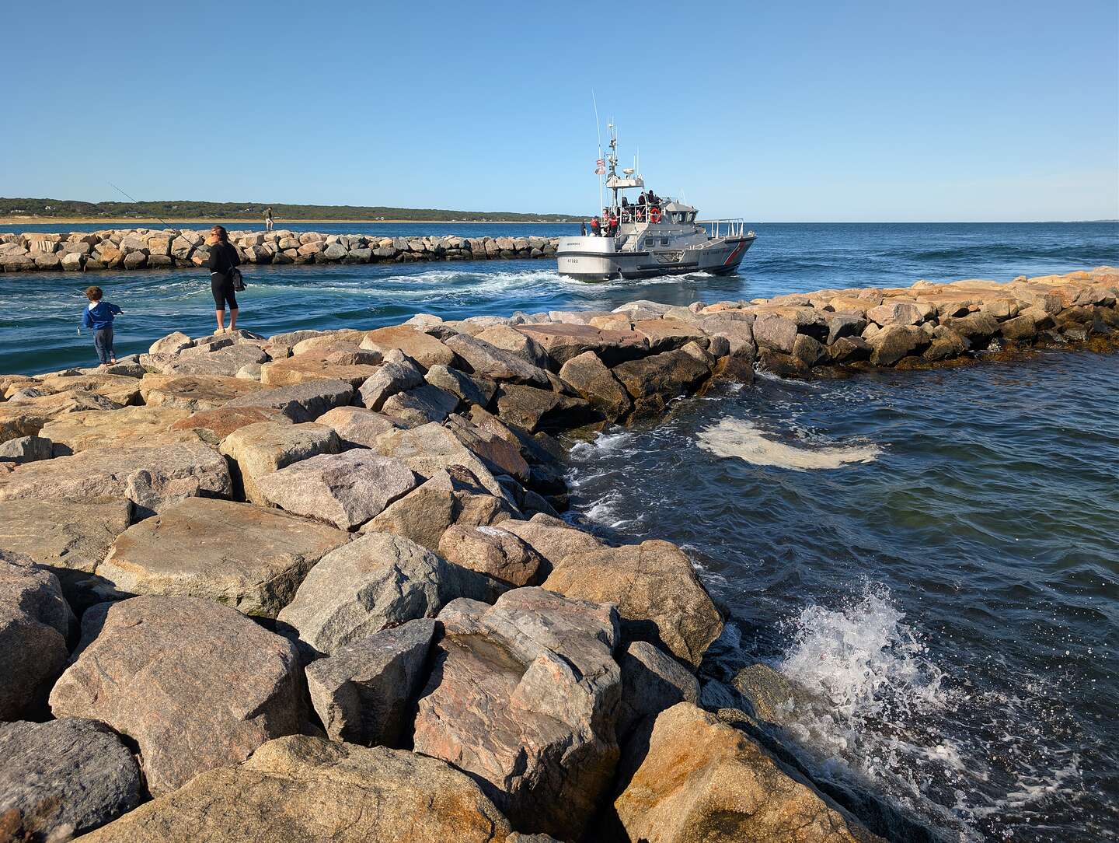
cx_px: 560
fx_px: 777
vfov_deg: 56.9
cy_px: 422
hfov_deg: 71.5
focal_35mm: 24
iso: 21
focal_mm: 6.9
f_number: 1.68
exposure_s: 1/883
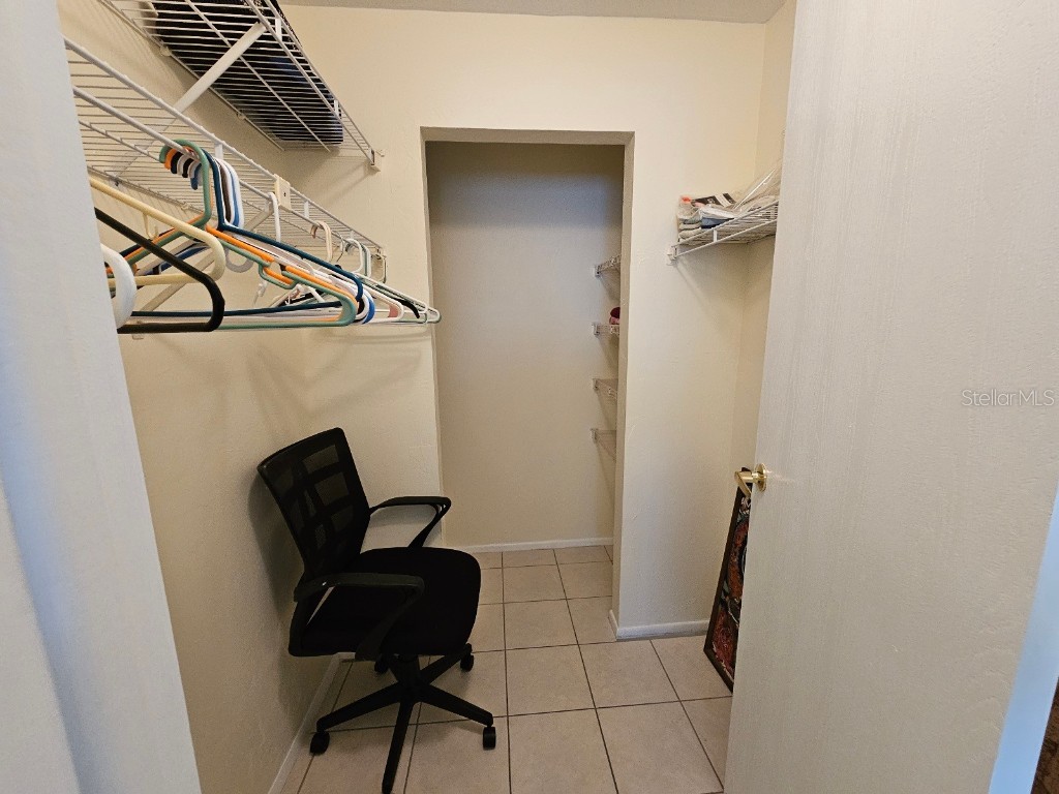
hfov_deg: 106.2
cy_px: 397
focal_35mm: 13
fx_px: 398
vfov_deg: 89.9
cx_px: 530
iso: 400
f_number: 2.2
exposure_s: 1/60.2
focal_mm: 2.2
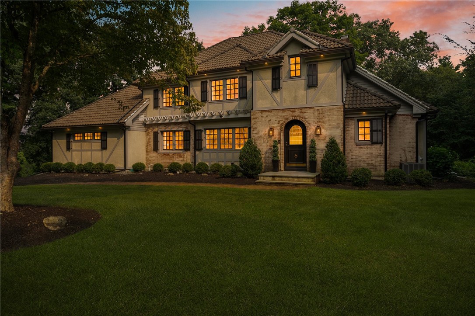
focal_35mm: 20
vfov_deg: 61.9
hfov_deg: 84.0
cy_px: 158
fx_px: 264
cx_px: 238
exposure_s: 1/640
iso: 640
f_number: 7.1
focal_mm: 20
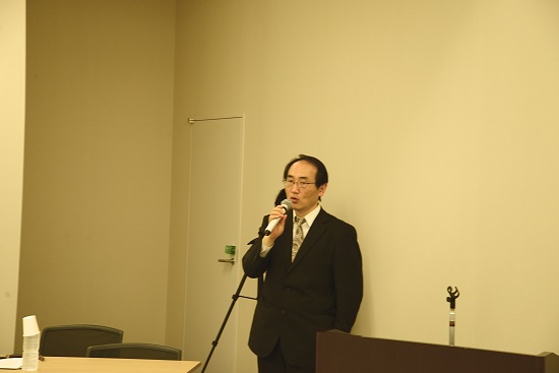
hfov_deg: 23.9
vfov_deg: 16.1
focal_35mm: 85
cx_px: 280
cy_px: 186
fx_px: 1320
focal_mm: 85
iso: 1000
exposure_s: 1/100
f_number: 5.6
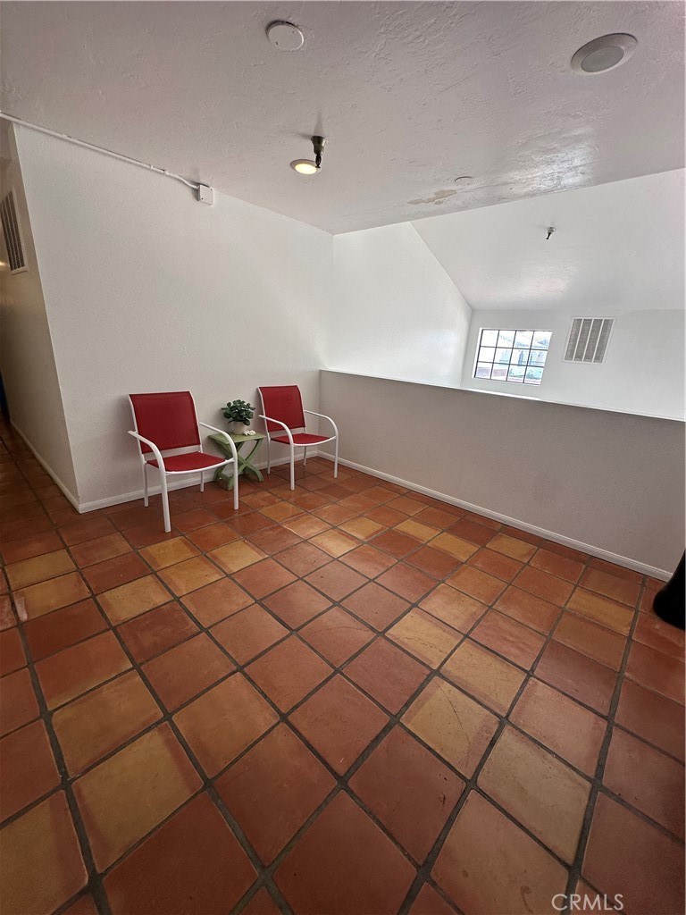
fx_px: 370
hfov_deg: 85.7
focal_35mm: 14
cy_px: 458
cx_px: 343
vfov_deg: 102.1
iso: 100
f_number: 2.2
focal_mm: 2.22
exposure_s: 1/120
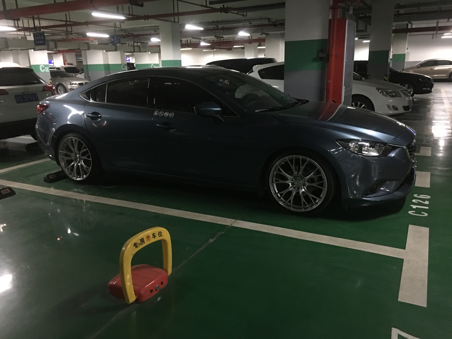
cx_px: 226
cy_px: 170
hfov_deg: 61.7
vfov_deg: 48.2
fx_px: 379
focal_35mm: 29
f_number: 2.2
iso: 125
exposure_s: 1/4
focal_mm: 4.15
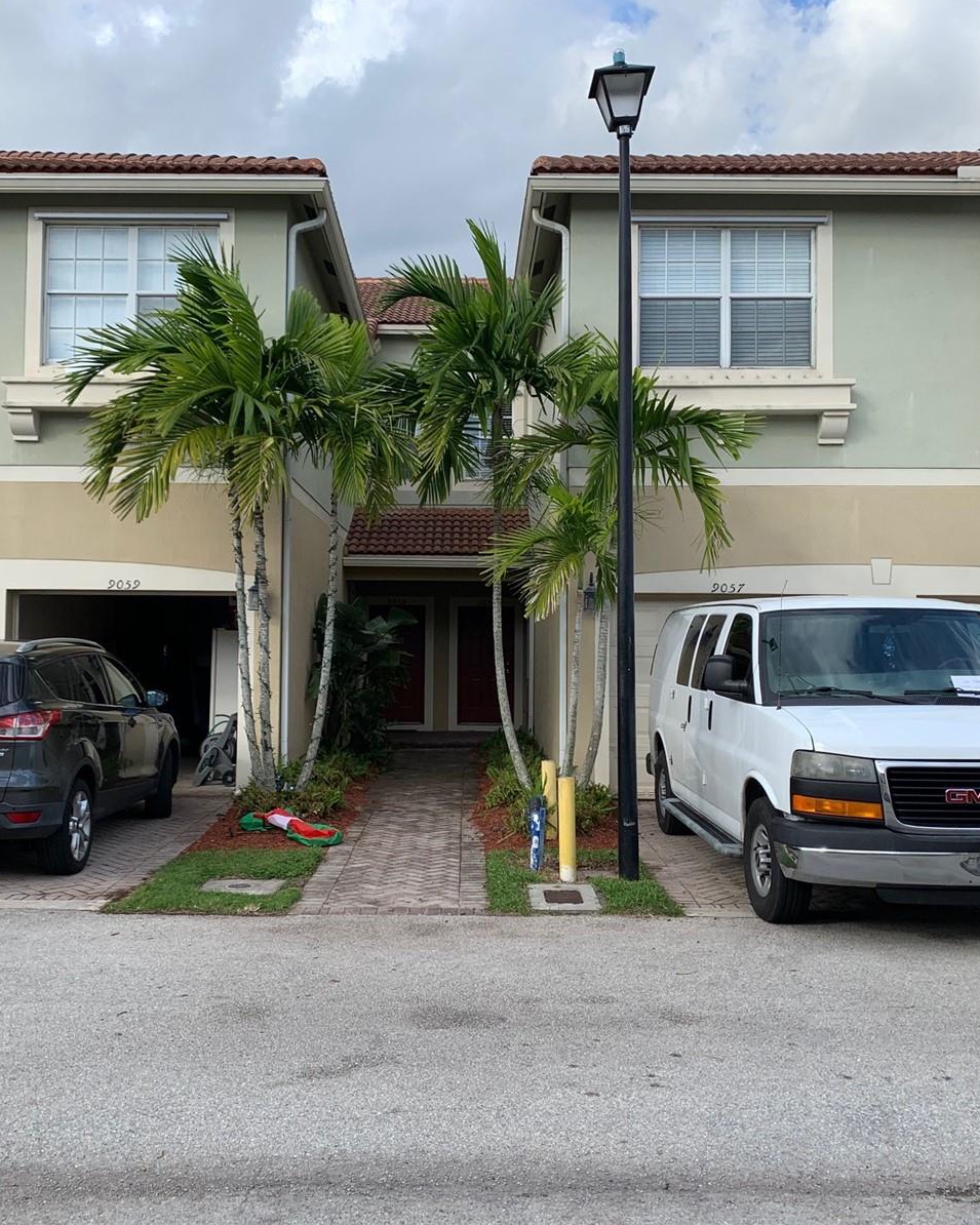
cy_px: 610
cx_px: 453
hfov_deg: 43.3
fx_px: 1233
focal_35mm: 34
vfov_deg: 52.8
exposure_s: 1/1088
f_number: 1.8
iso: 25
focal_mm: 4.25
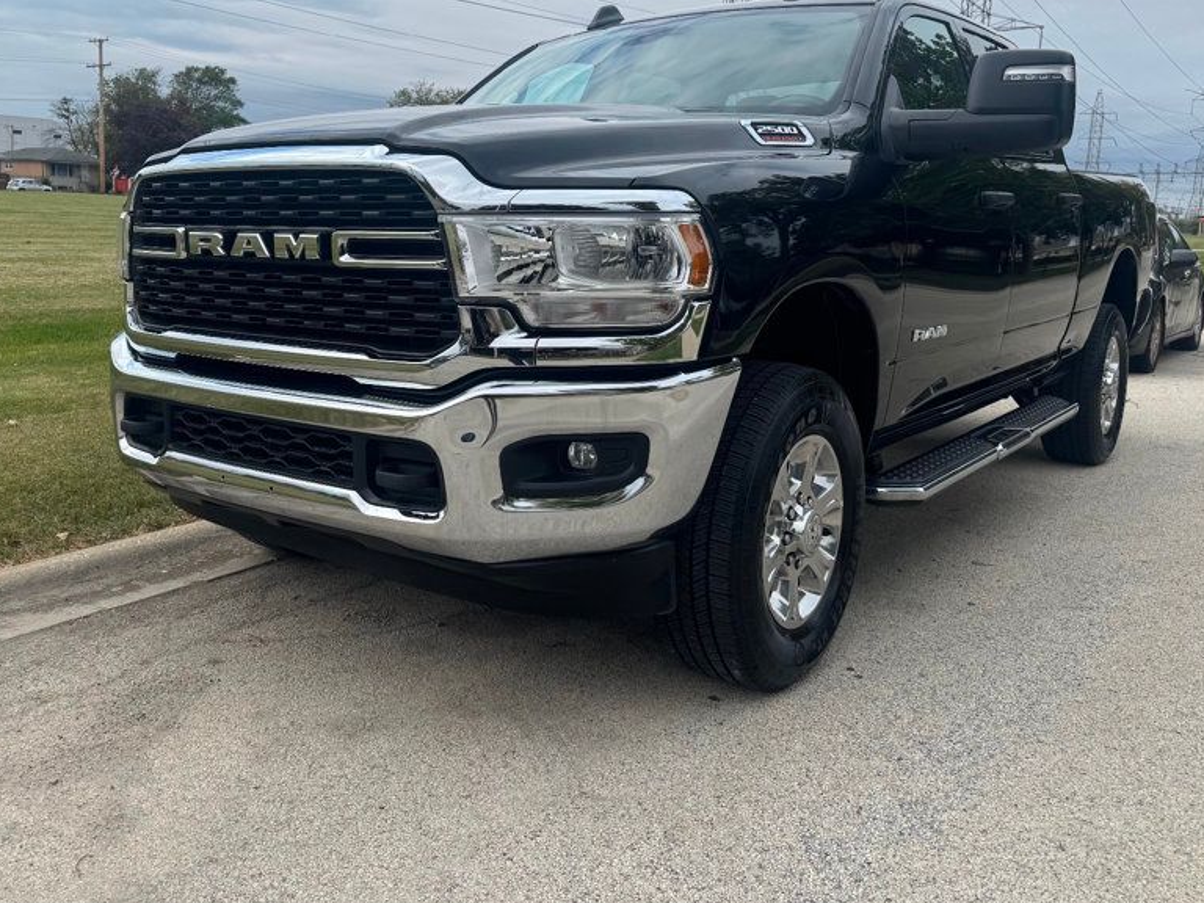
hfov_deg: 56.1
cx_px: 442
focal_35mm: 32
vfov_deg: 43.9
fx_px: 1113
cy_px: 350
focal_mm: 6.76
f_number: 1.78
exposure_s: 1/2833
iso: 80
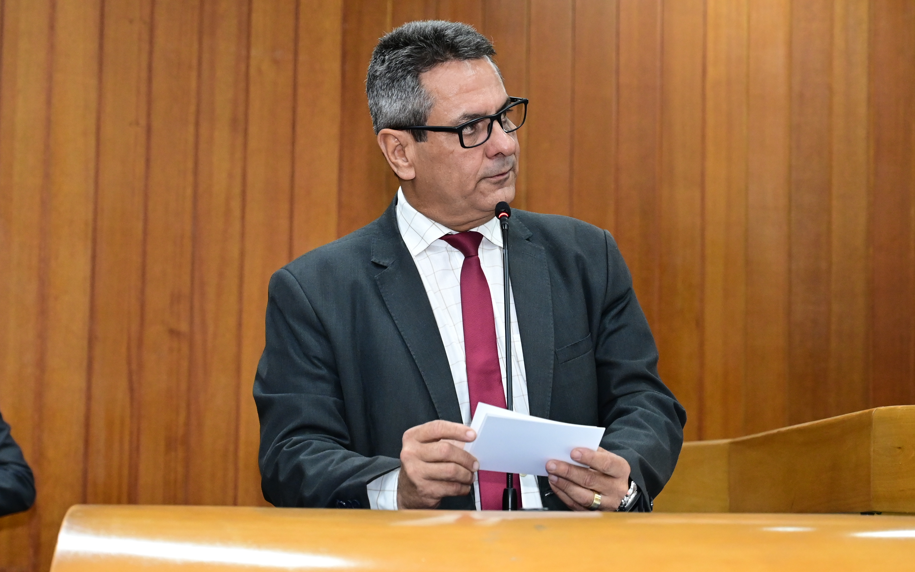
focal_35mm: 105
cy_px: 286
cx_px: 456
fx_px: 2618
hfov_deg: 19.8
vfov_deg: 12.5
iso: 3200
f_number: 4
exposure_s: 1/125
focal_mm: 68
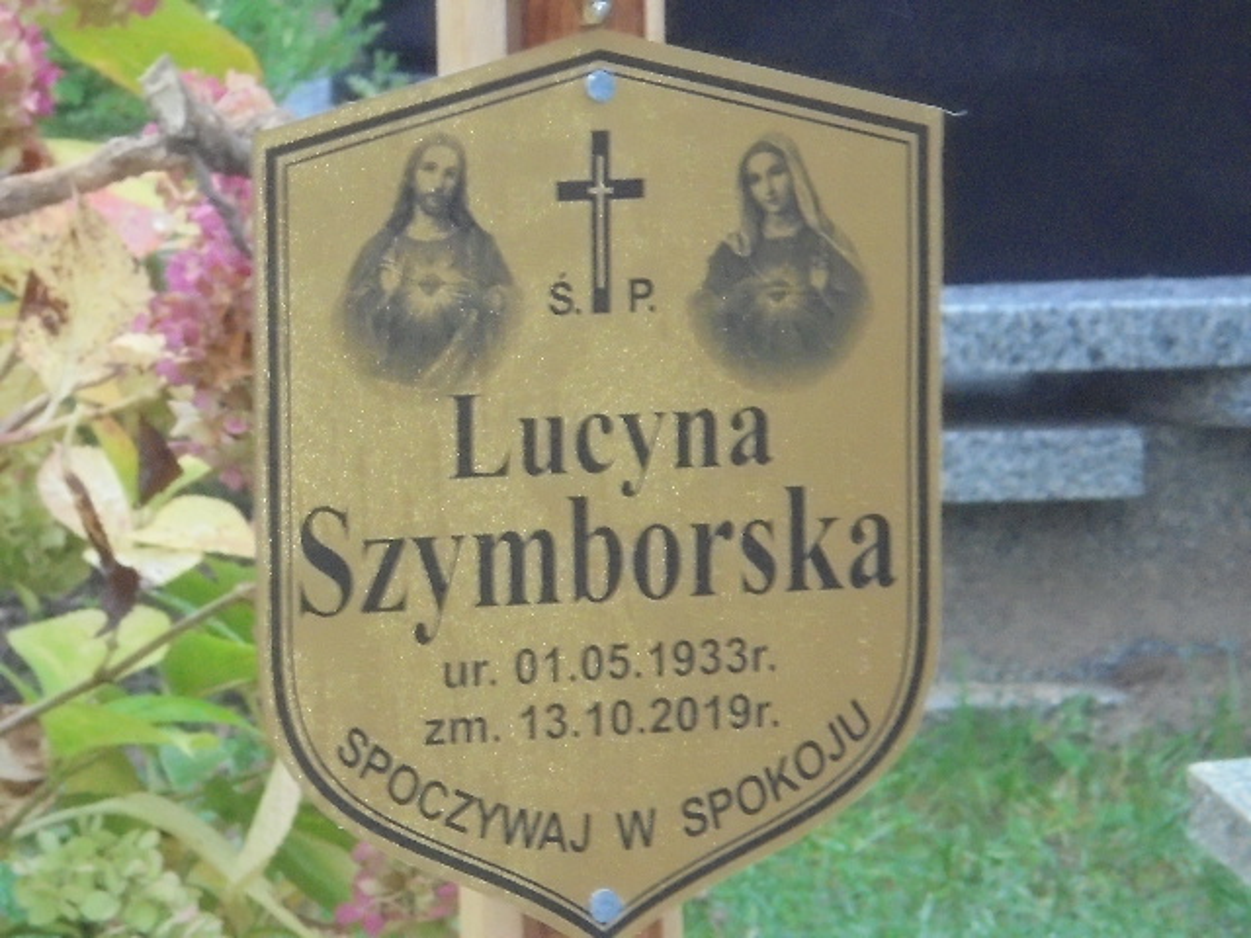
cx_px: 626
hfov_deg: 12.7
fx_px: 5638
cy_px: 469
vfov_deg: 9.5
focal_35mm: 156
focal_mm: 27.6
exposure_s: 1/60
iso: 400
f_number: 6.5
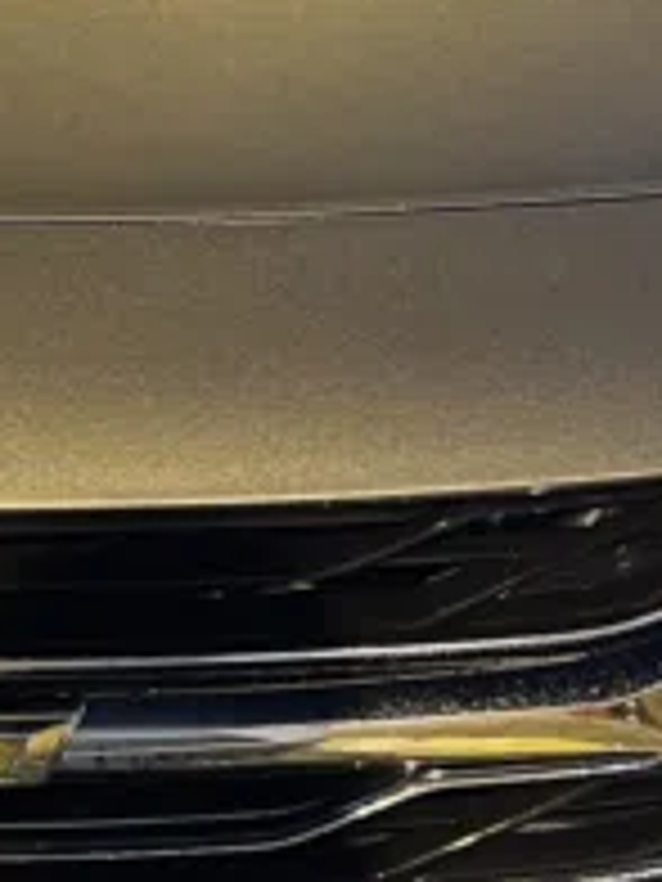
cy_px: 490
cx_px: 36
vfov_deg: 23.0
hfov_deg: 17.1
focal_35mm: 85
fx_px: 2167
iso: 1250
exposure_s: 1/20
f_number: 1.5
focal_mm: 5.7
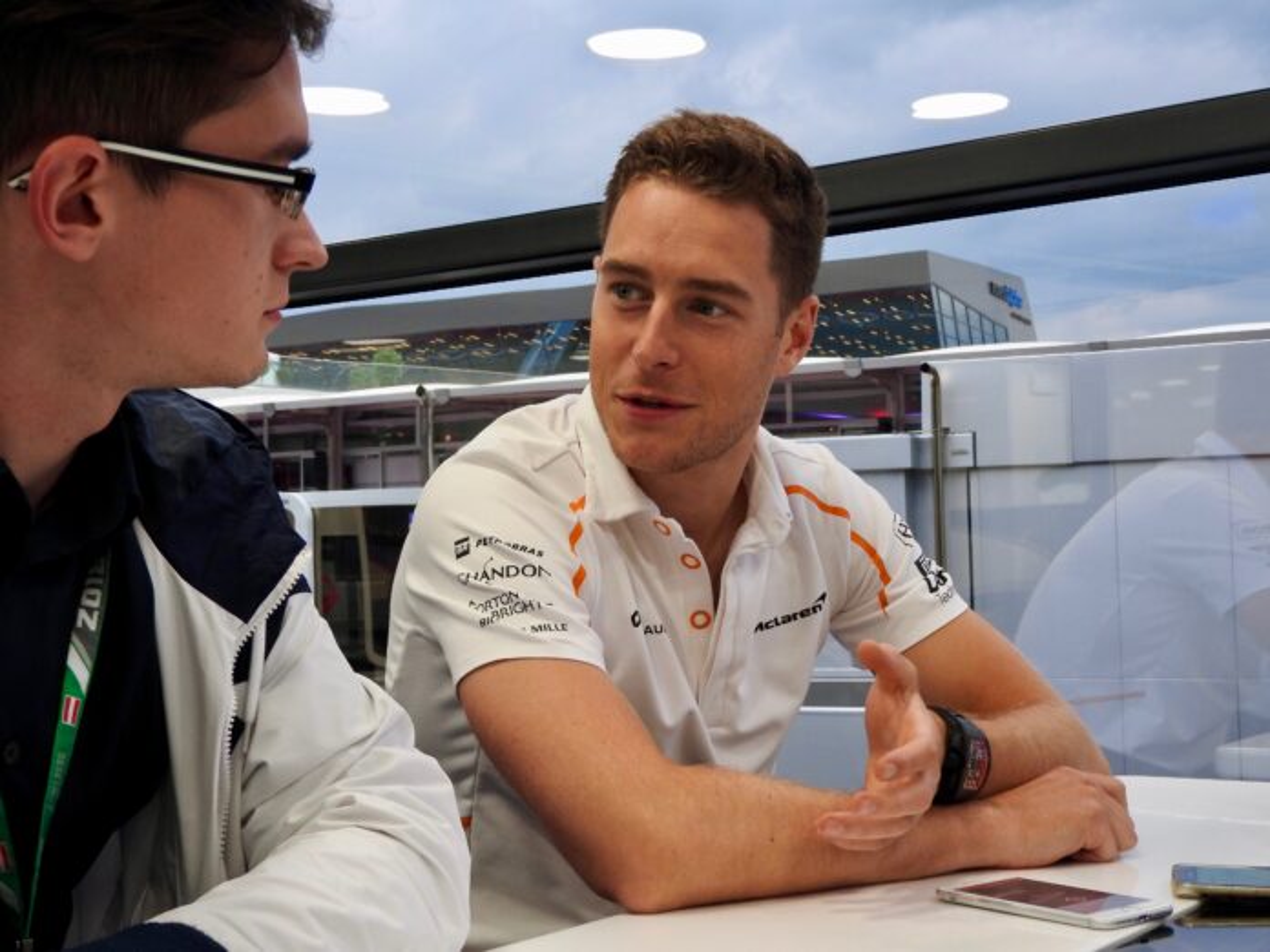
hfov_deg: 38.2
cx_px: 635
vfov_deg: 29.1
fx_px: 1834
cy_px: 476
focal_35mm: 50
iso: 140
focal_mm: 9
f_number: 4
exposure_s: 1/30
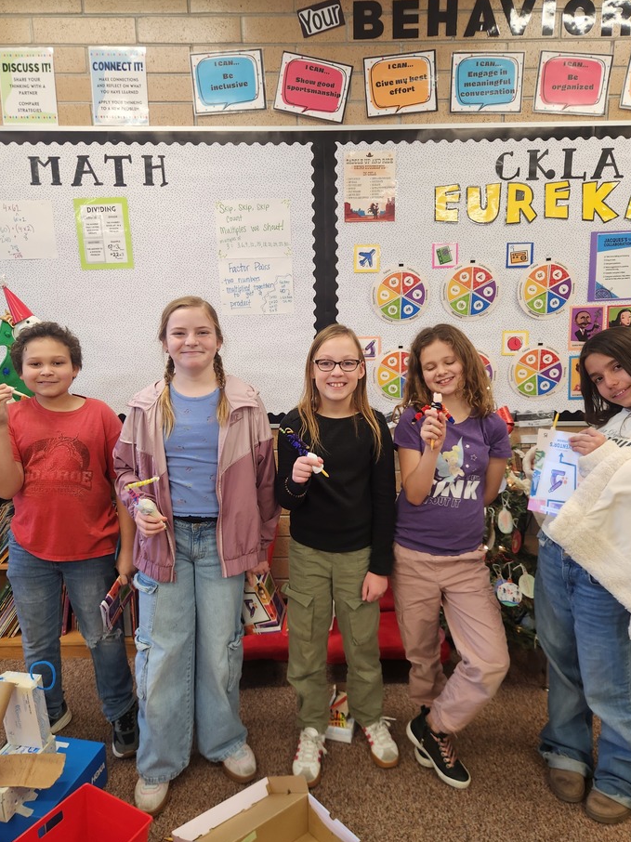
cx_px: 311
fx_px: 632
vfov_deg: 67.3
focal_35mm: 26
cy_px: 422
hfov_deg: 53.0
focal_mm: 5.4
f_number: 1.8
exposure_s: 1/120
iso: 160
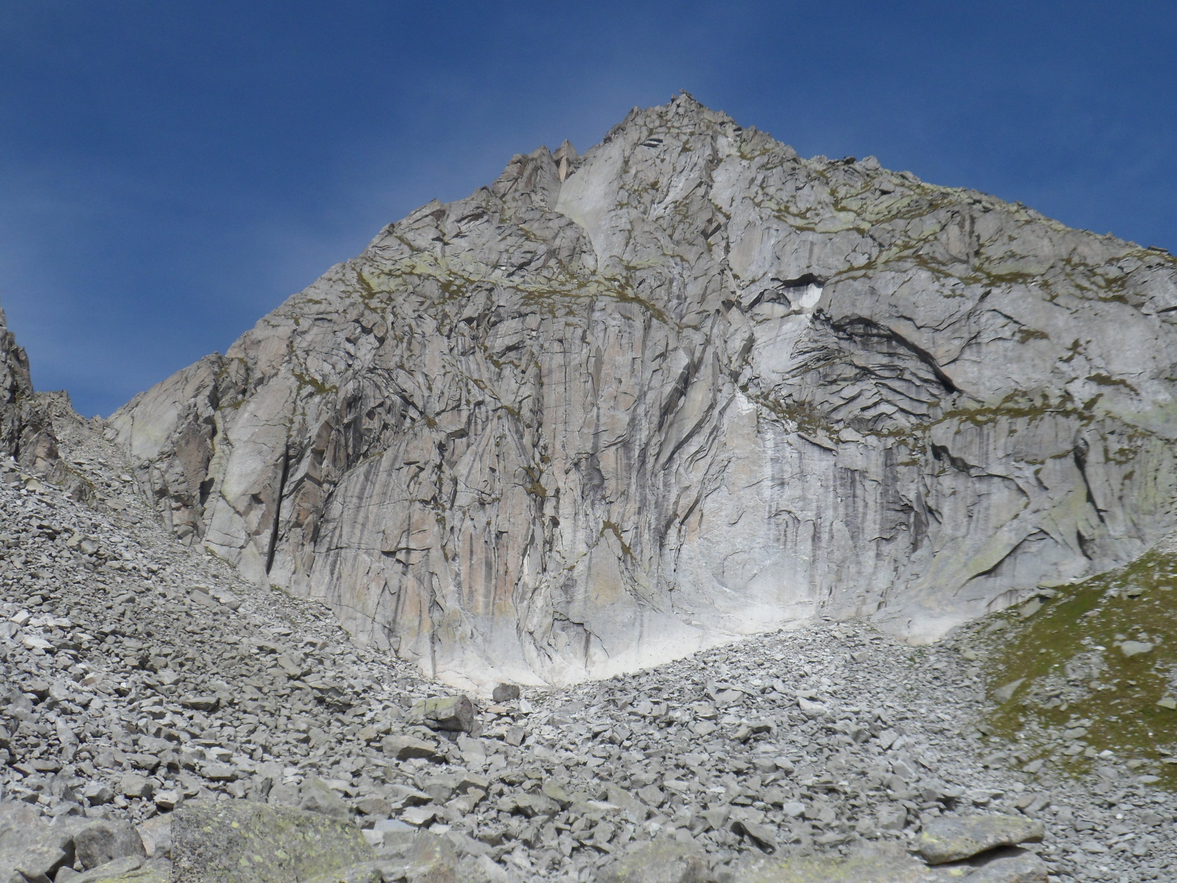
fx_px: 1428
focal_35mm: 42
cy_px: 442
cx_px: 588
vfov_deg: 34.4
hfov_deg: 44.8
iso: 80
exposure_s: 1/1000
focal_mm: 6.5
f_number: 4
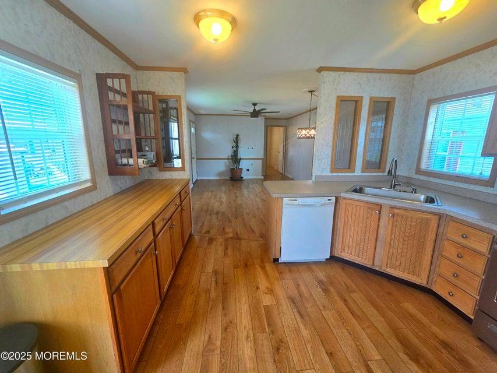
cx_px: 248
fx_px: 187
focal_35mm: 13
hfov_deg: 106.2
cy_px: 186
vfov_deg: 89.9
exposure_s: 1/60.2
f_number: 2.2
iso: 50
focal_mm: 2.2
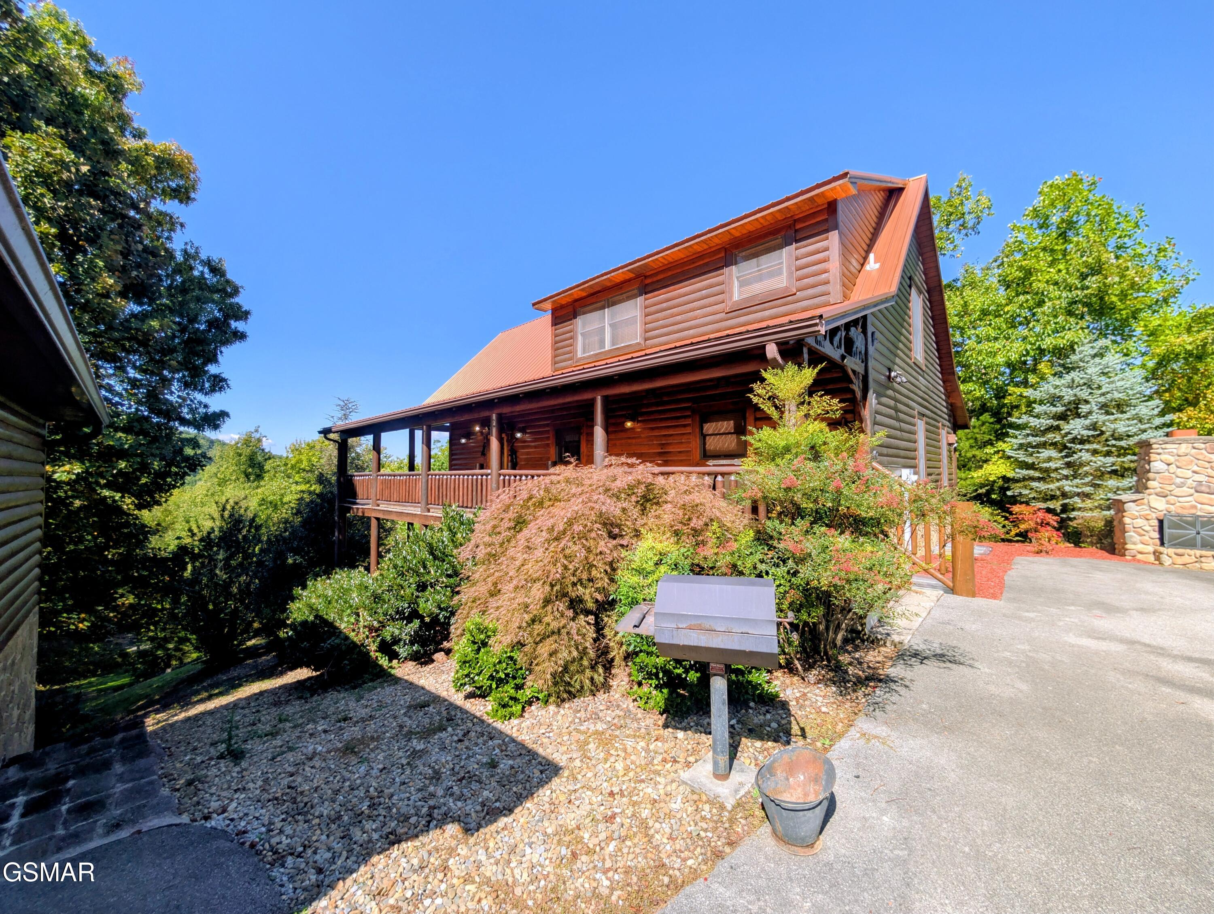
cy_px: 457
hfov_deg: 110.5
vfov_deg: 94.6
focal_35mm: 12
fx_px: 421
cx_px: 607
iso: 50
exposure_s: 1/1883
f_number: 1.7
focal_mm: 2.02
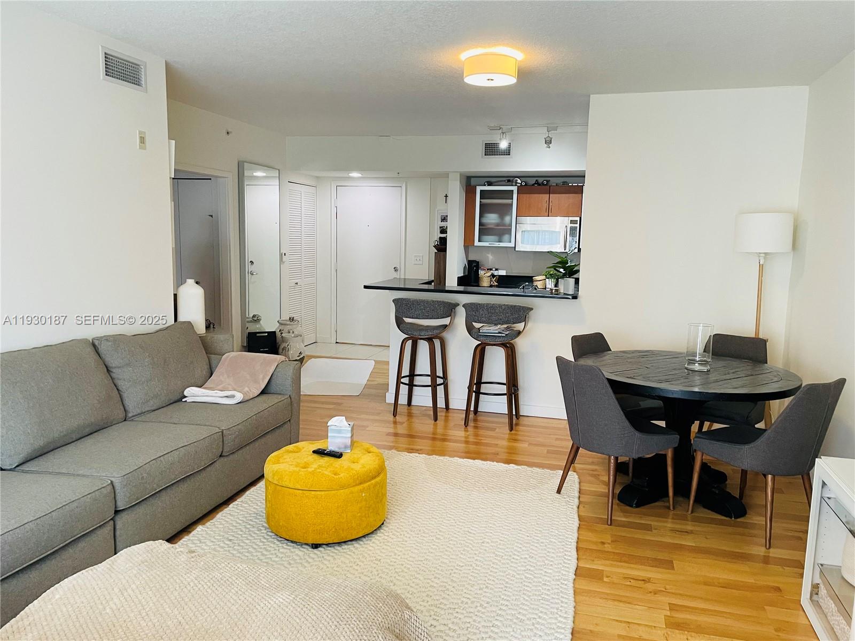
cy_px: 320
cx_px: 428
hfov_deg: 67.3
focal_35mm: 26
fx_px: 642
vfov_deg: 53.1
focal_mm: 4.2
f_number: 1.6
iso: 200
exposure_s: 1/60
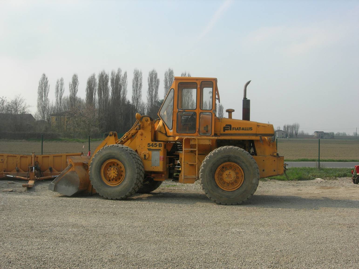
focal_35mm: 38
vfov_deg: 37.7
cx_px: 180
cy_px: 134
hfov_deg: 49.0
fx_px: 394
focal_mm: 7.8
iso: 64
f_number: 4.8
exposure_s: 1/422
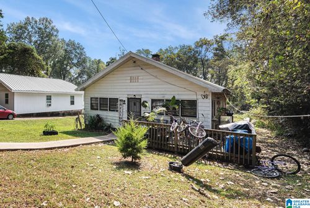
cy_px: 104
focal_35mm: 15
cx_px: 155
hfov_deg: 100.3
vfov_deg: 77.5
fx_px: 129
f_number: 4.5
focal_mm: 10
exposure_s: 1/1600
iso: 200
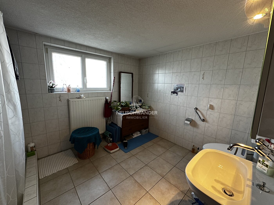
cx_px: 137
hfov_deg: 102.1
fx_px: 111
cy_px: 102
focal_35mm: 14
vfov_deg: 85.7
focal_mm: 2.22
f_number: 2.2
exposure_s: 1/50
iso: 320
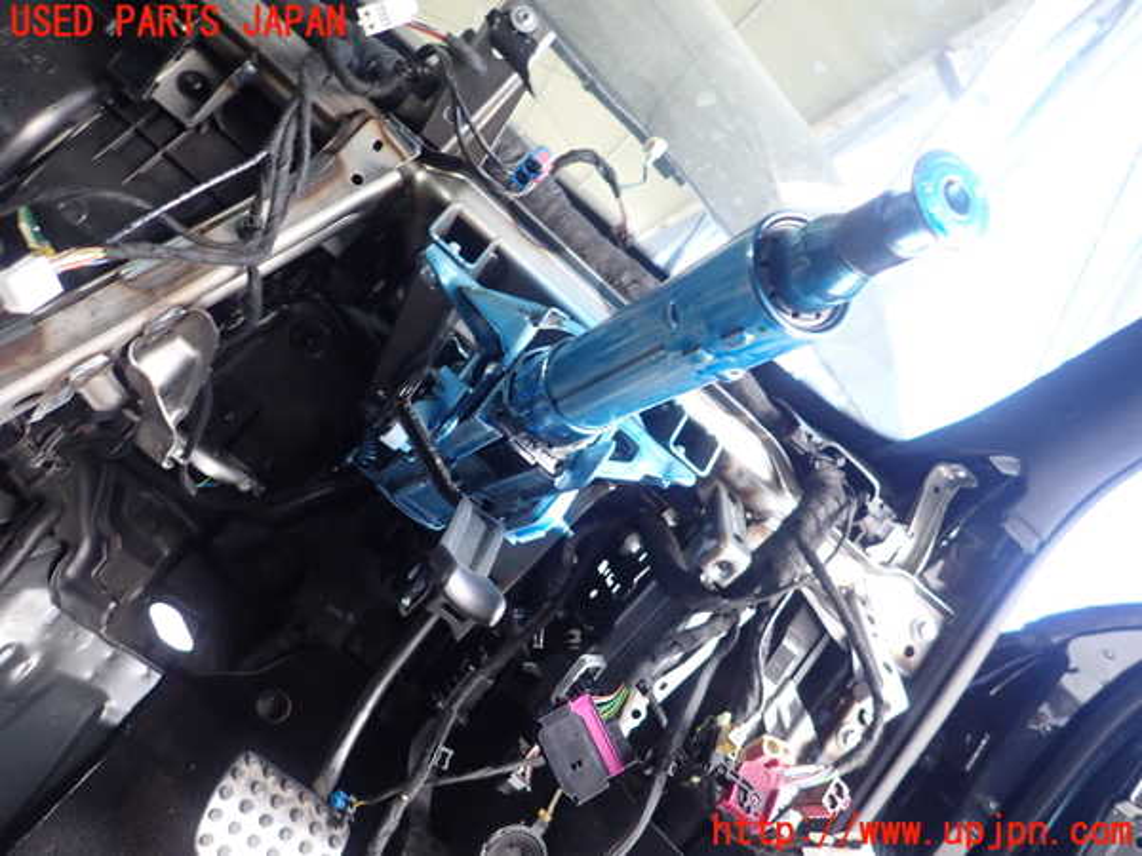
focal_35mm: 25
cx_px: 571
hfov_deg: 69.4
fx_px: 825
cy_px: 428
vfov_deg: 54.9
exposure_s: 1/30
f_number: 2
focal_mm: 4.5
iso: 320
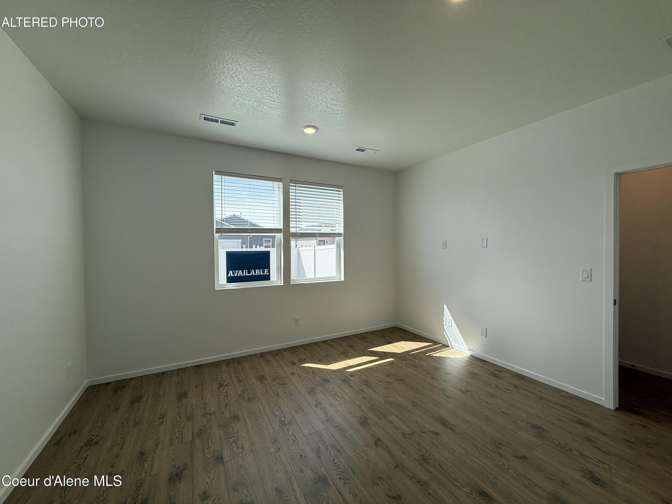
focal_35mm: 14
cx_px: 336
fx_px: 272
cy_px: 252
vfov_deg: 85.7
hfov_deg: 102.1
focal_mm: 2.22
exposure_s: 1/531
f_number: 2.2
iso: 64
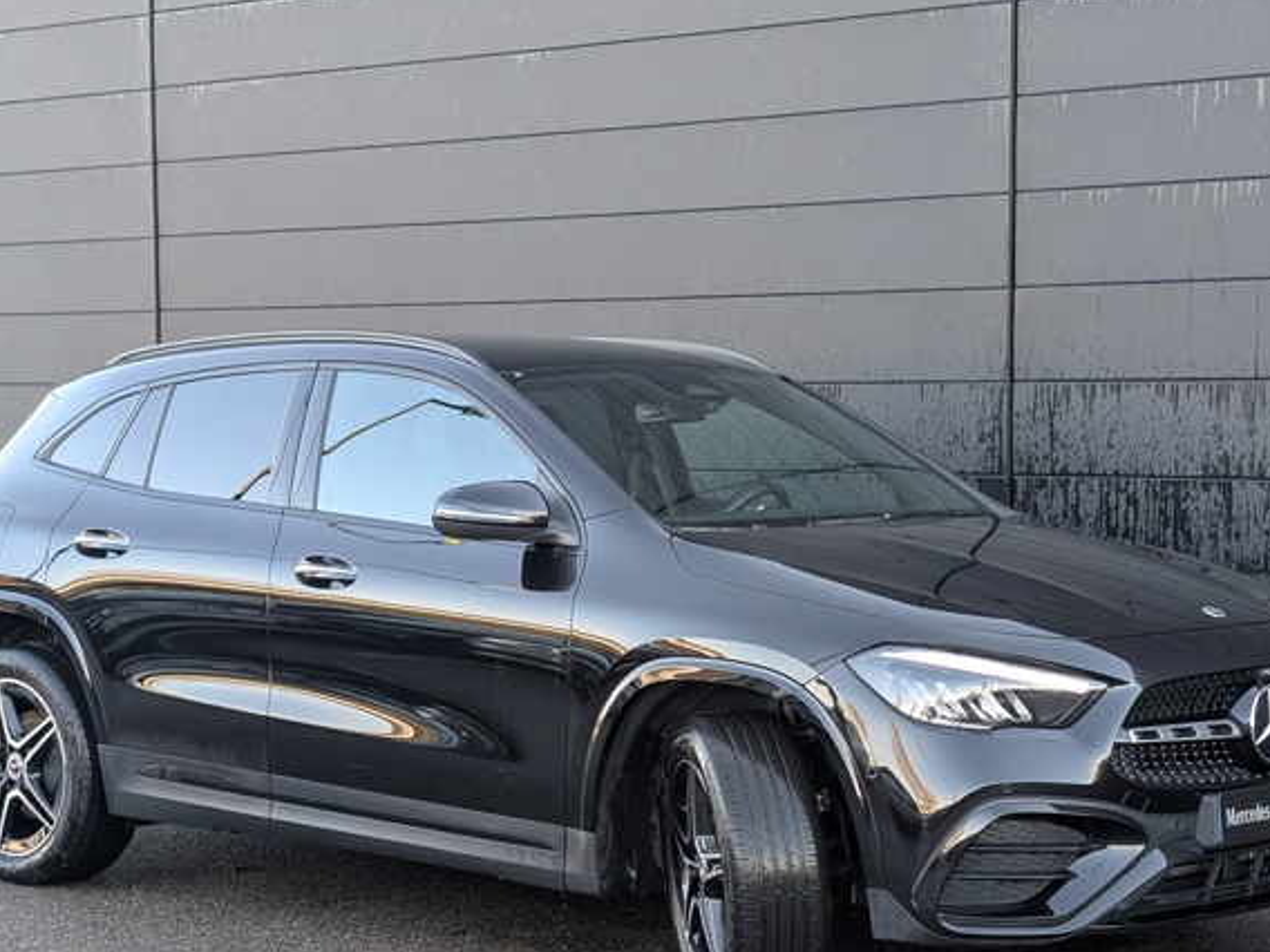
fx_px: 2531
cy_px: 626
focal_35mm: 69
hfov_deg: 28.2
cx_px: 677
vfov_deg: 21.2
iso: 114
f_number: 1.68
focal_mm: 6.9
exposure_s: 1/242
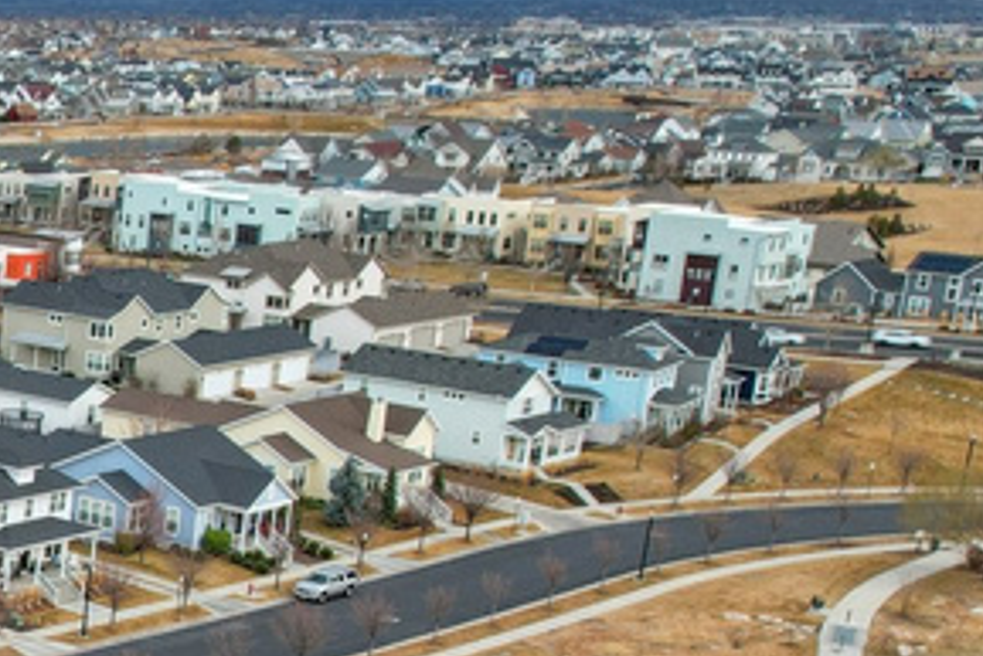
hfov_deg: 20.8
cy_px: 627
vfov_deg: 17.2
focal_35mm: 78
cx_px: -616
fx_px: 2131
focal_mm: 8.4
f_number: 2.8
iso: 100
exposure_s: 1/20
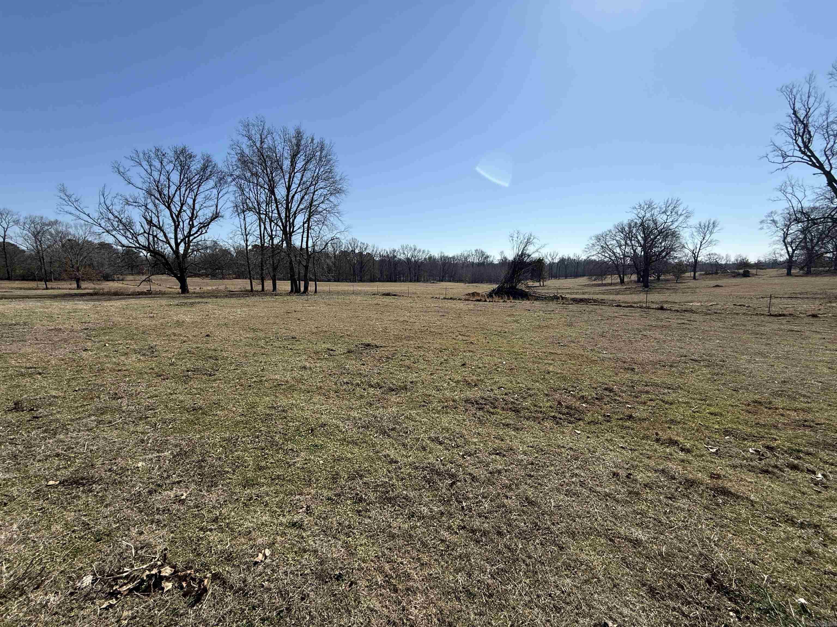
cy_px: 314
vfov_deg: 85.7
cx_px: 418
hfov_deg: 102.1
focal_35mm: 14
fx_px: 339
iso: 50
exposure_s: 1/3125
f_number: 2.2
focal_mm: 2.22
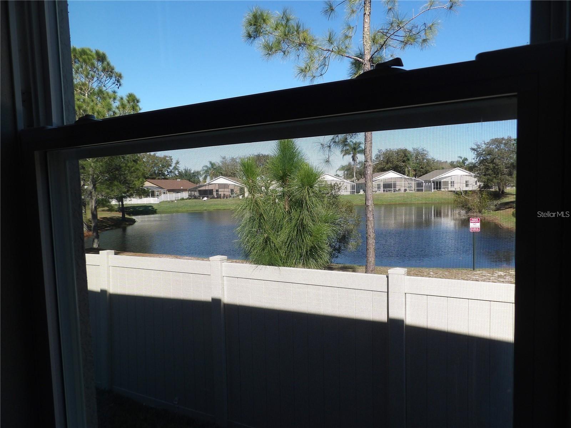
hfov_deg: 71.6
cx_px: 286
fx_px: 396
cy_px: 214
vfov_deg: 56.8
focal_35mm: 24
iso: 100
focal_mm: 4.3
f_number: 3.2
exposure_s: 1/368
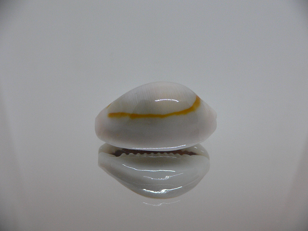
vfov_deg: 40.7
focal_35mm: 35
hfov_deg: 52.6
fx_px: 311
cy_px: 116
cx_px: 154
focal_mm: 4.6
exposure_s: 1/60
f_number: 2.8
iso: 200
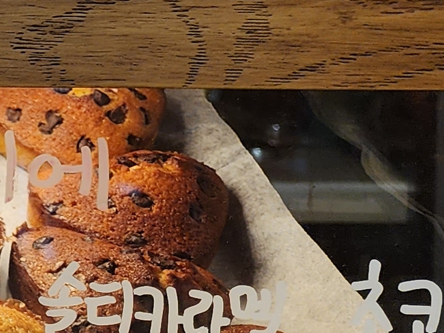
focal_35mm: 125
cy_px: -56
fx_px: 1603
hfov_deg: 11.8
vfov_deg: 11.6
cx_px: -727
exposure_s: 1/120
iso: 64
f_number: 1.8
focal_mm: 6.4
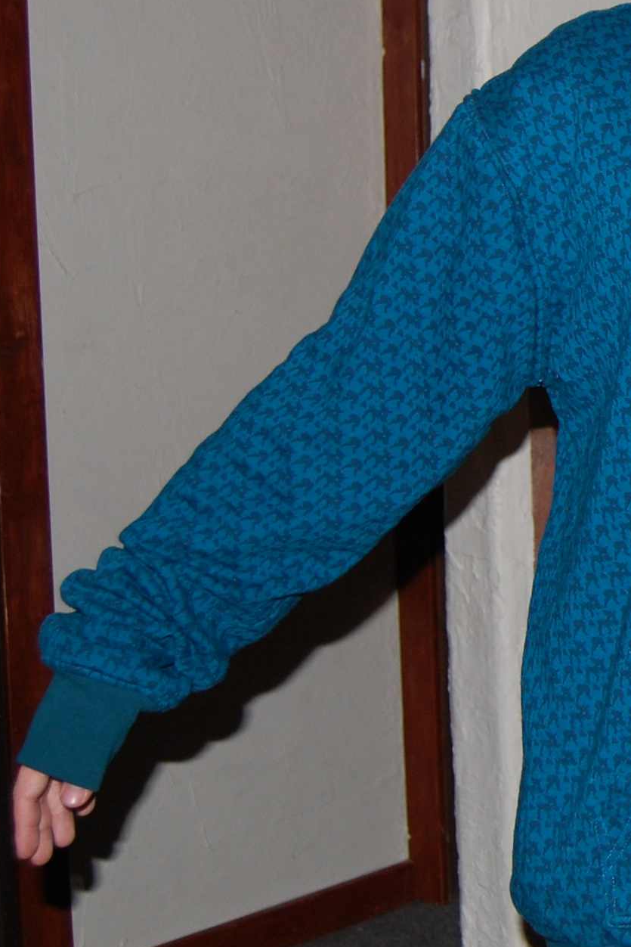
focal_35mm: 72
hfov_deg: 17.2
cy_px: 340
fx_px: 1892
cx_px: 920
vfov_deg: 27.9
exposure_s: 1/60
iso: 400
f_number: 3.8
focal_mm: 20
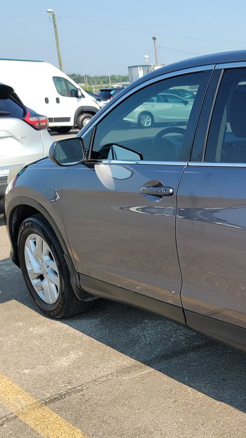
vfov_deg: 42.9
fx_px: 557
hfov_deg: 21.7
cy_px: 226
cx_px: 344
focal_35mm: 48
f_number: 1.8
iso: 50
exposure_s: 1/481
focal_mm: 6.7
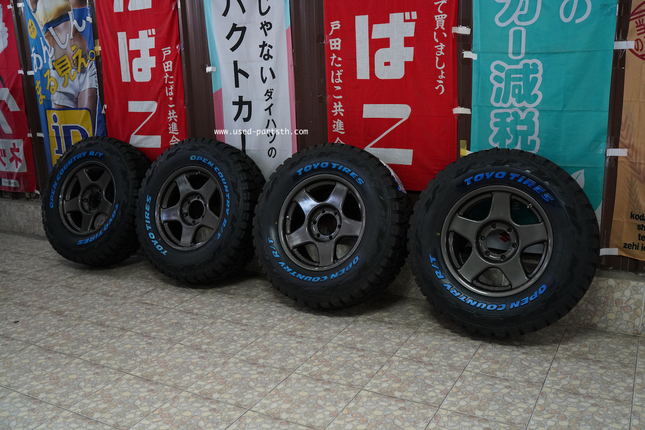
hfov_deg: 54.4
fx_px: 627
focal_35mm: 35
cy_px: 215
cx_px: 322
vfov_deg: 37.9
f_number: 4
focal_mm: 35
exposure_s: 1/40
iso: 2000
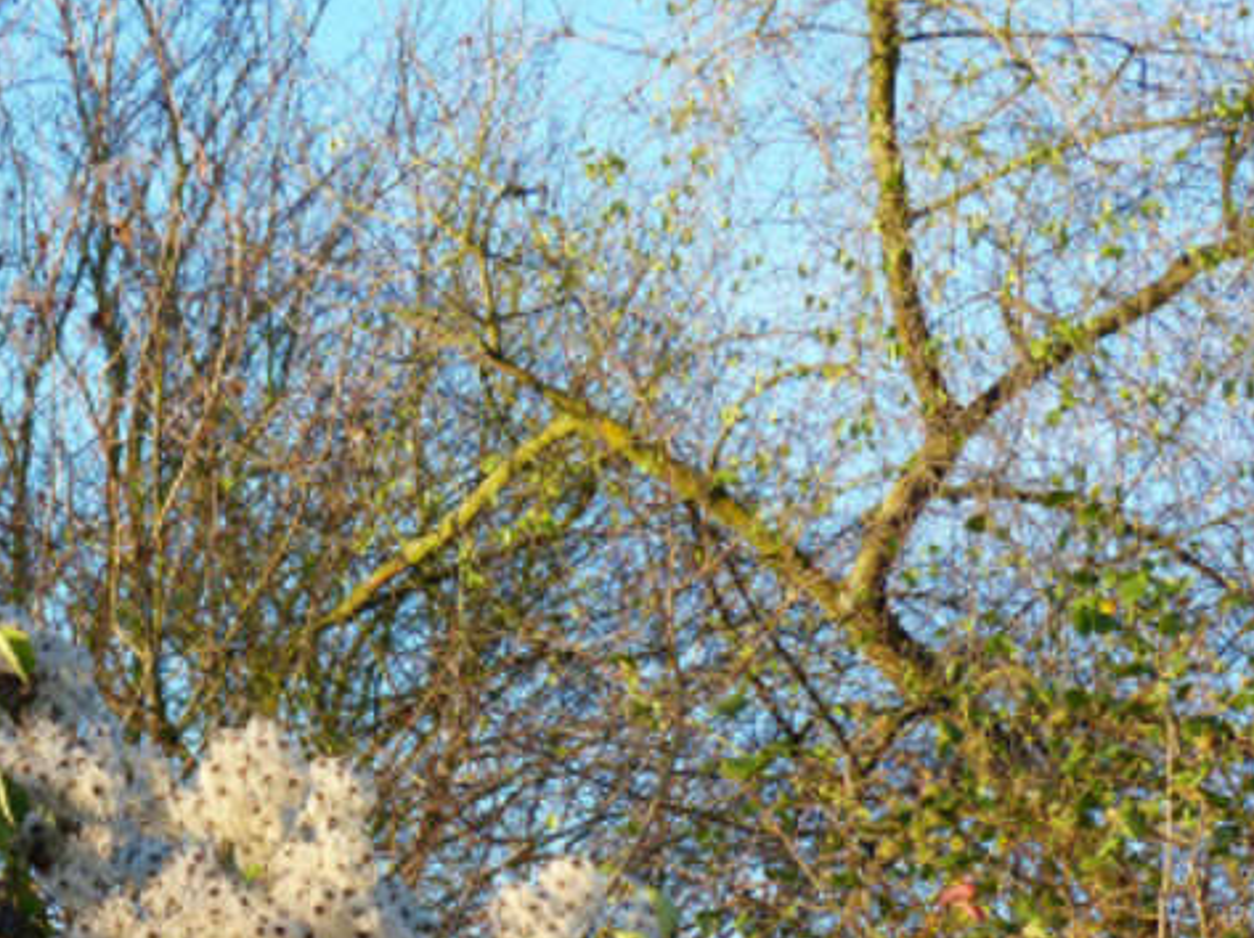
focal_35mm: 143
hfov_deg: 13.7
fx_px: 5176
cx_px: 98
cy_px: 927
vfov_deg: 10.3
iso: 100
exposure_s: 1/160
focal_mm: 11.9
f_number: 4
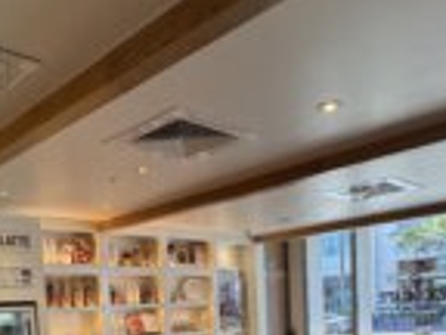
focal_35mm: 39
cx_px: 214
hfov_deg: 47.9
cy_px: 357
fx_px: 502
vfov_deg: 32.9
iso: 64
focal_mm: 2.22
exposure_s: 1/120
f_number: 2.2
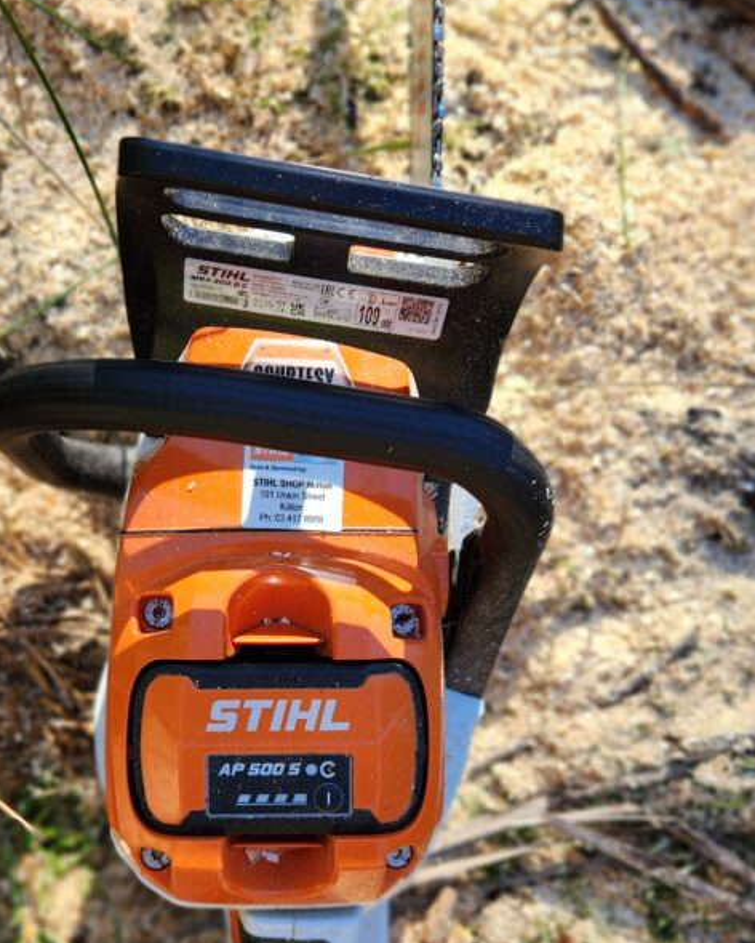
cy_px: 616
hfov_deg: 37.9
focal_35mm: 39
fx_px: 1088
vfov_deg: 46.2
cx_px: 269
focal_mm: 5.4
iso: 20
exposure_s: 1/295
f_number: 1.8
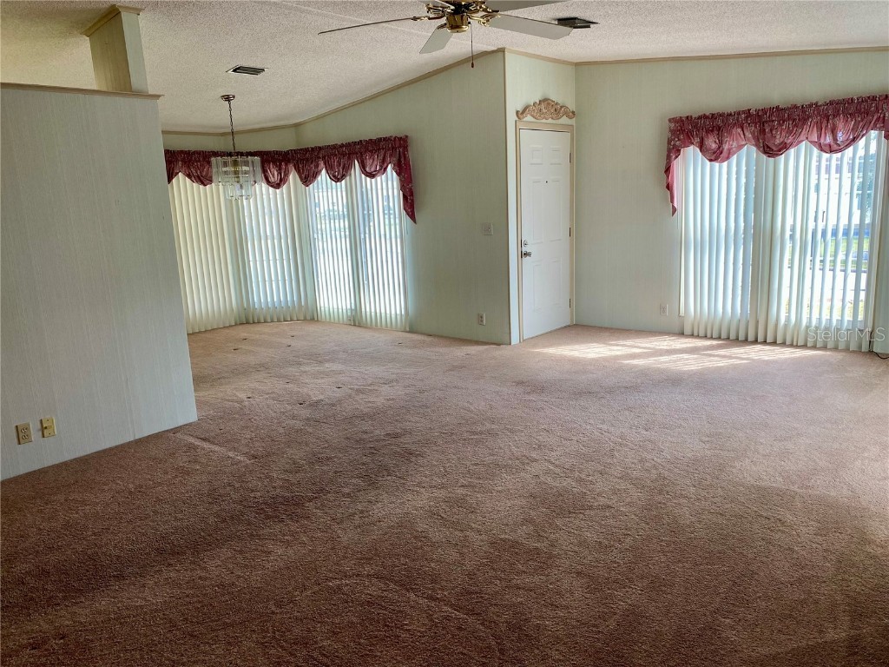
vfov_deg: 53.1
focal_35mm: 26
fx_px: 668
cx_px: 444
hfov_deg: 67.3
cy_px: 334
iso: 80
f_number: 1.8
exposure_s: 1/120
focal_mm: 4.25
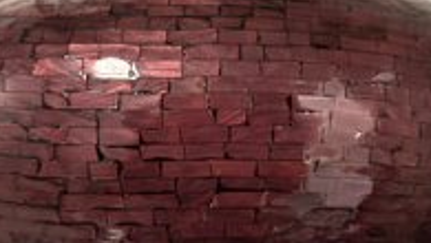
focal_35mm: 46
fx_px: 526
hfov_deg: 44.5
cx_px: 229
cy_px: 125
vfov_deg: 26.0
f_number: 1.78
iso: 800
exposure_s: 1/40
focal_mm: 6.86
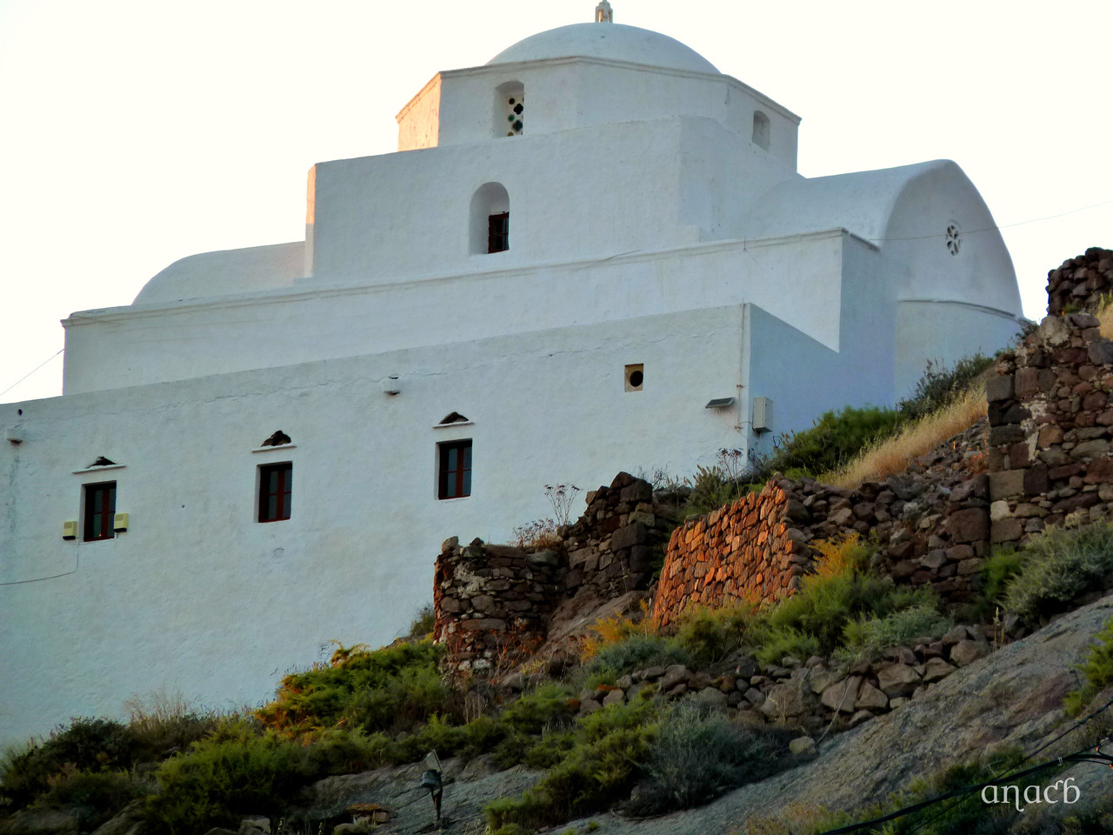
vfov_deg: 4.7
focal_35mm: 314
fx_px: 10096
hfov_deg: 6.3
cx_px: 556
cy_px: 418
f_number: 4
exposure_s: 1/125
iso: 125
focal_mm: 55.8
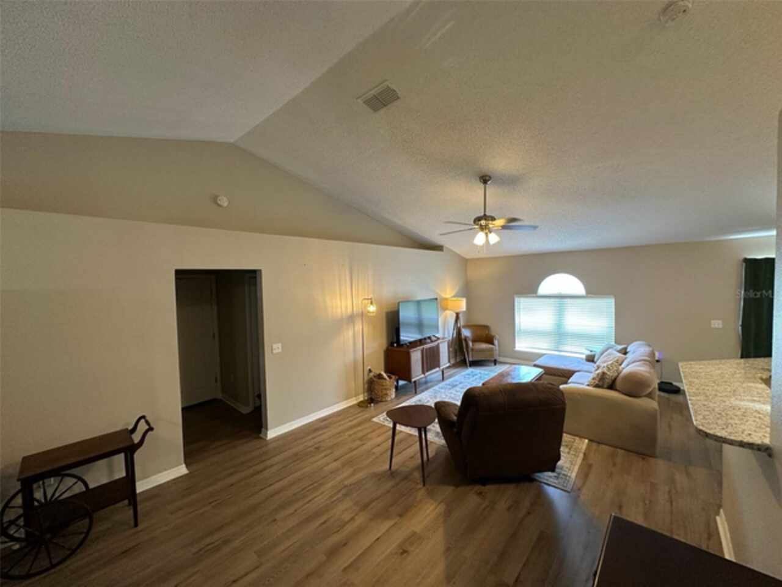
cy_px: 294
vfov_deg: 85.7
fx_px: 316
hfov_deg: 102.1
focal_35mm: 14
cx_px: 391
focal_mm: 2.22
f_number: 2.2
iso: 160
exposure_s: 1/60
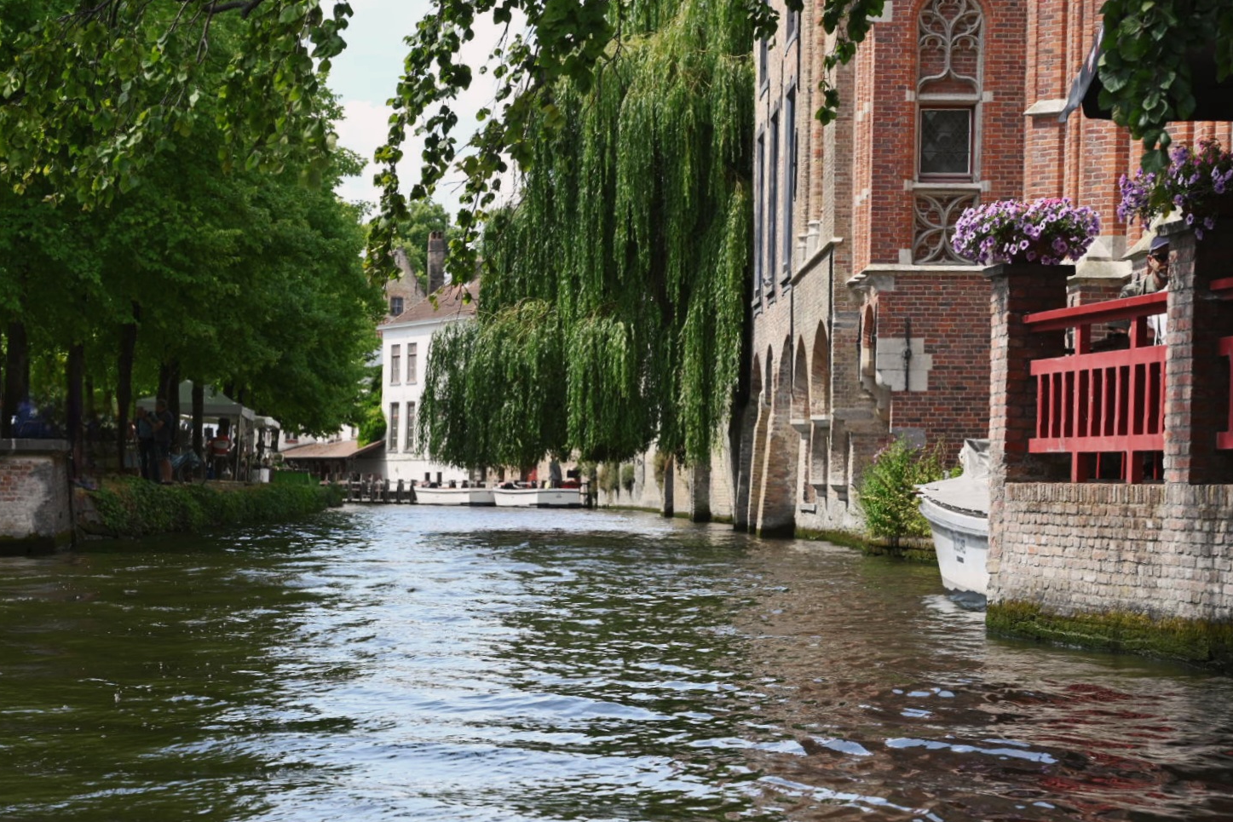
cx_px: 614
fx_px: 2432
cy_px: 410
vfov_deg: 19.2
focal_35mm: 71
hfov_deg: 28.5
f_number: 9
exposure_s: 1/323
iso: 400
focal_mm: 70
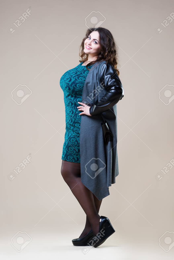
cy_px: 130
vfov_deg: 22.6
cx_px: 87
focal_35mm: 90
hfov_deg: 15.2
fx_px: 653
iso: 200
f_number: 8
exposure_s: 1/160
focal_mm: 90
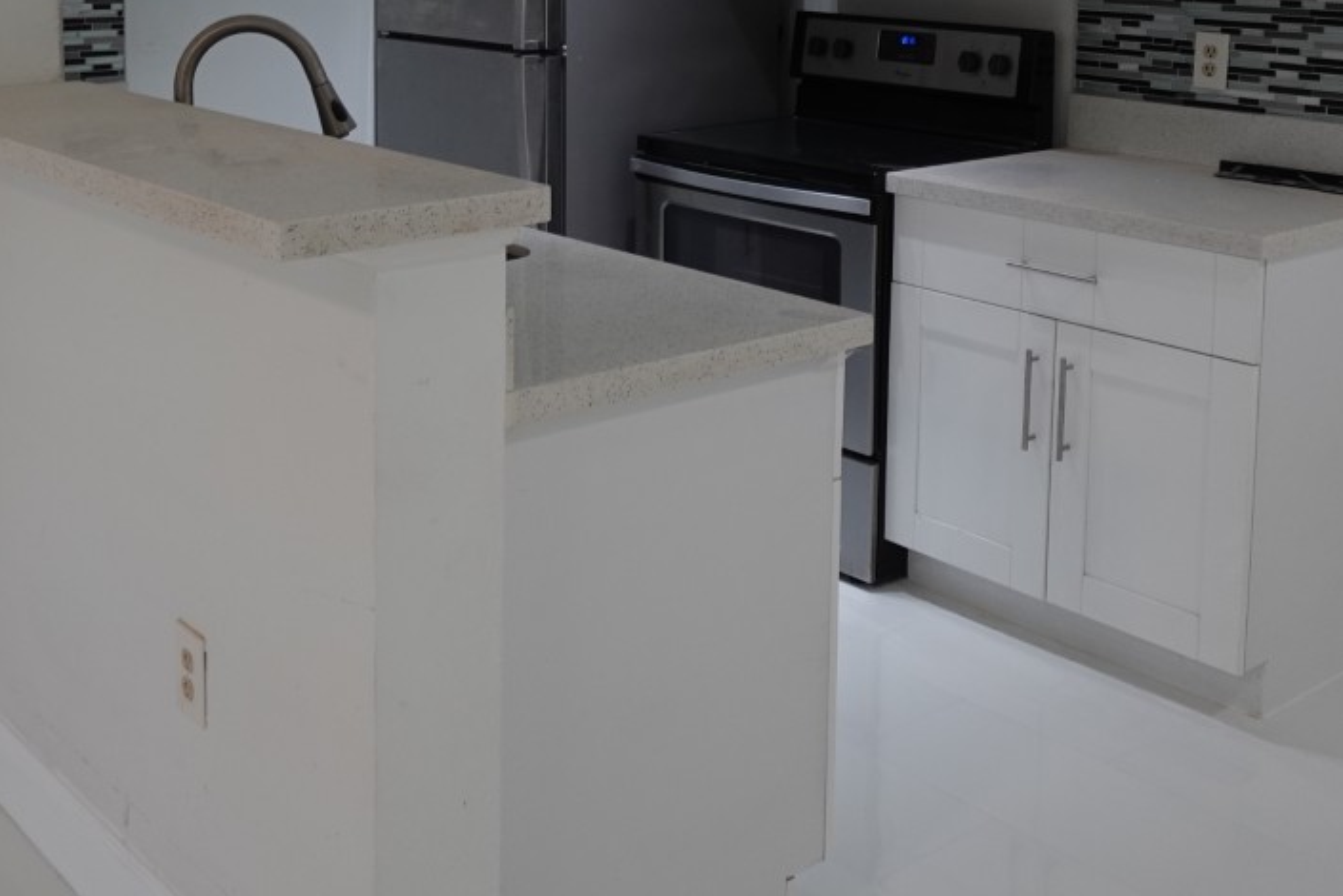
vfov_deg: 28.0
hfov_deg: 42.6
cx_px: 580
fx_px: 1717
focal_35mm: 46
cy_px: 65
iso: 125
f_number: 2
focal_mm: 7.6
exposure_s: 1/100
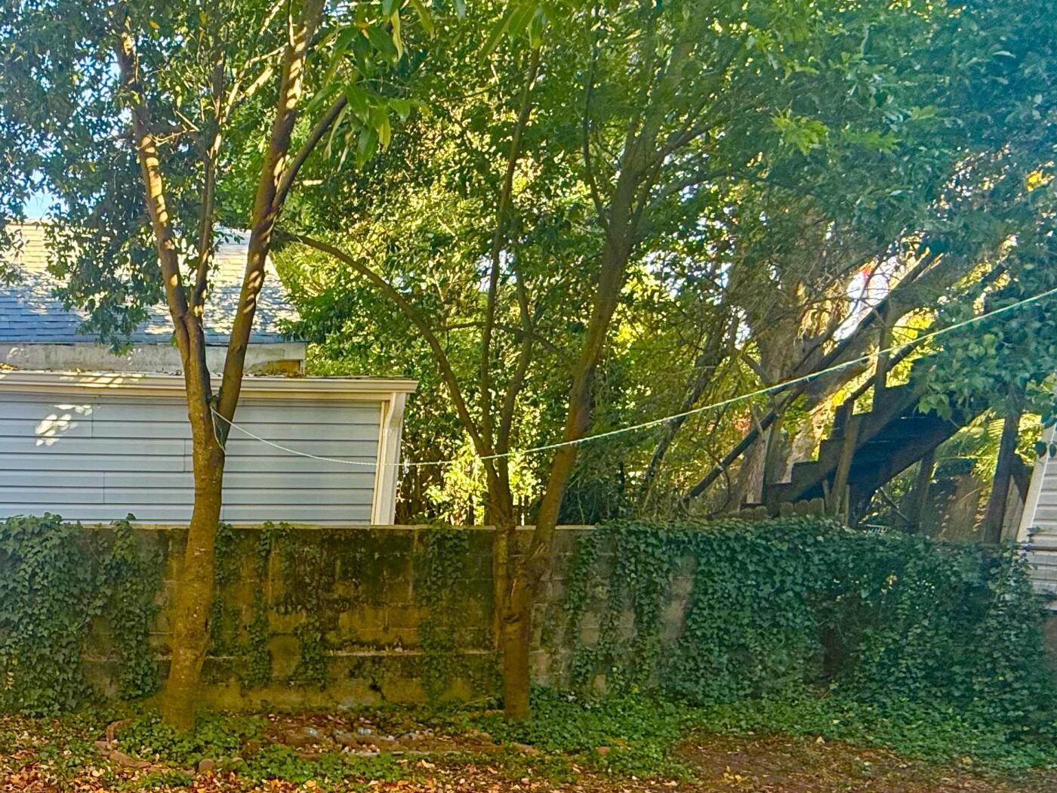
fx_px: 916
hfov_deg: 51.5
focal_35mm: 30
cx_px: 69
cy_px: 723
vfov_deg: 42.6
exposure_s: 1/99
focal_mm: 2.22
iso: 125
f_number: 2.2
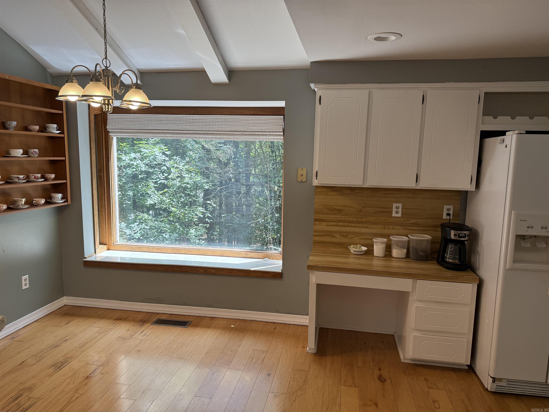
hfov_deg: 71.6
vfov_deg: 56.8
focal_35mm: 24
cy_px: 206
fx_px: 381
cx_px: 274
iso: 125
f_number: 1.78
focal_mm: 6.76
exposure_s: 1/240
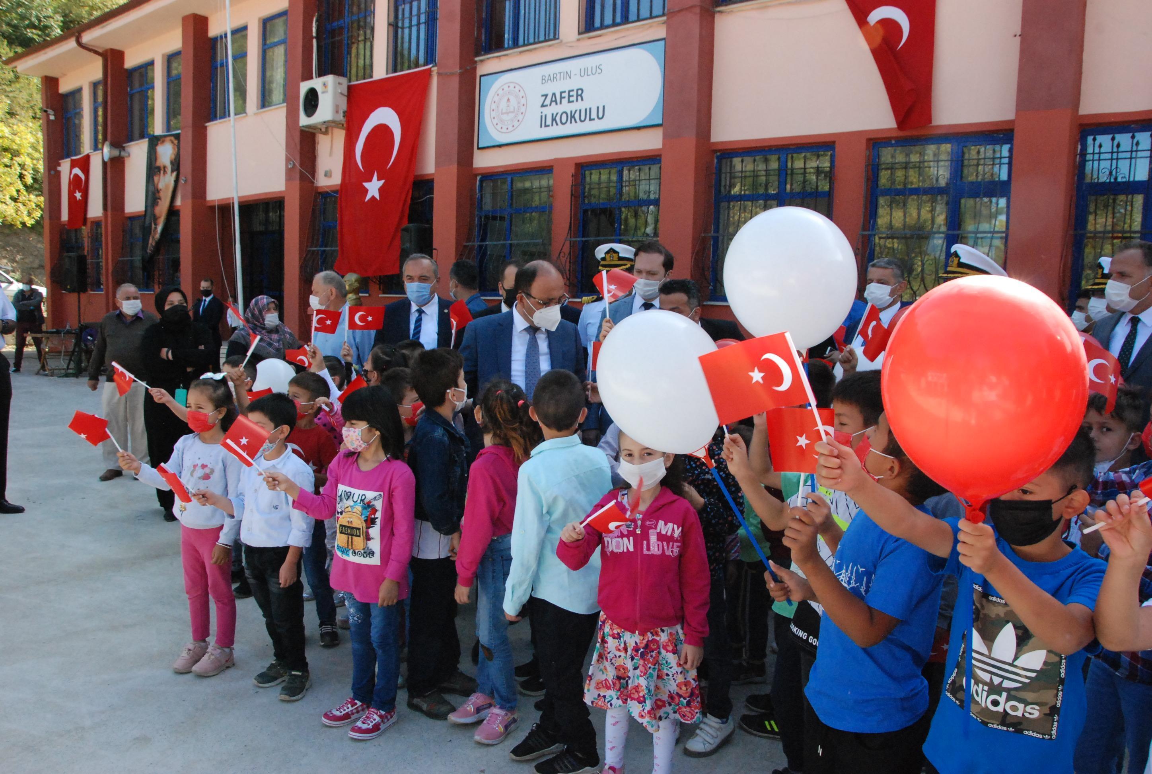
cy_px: 387
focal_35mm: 27
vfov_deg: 48.1
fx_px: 866
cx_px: 576
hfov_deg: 67.3
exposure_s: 1/500
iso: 1600
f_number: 11
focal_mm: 18
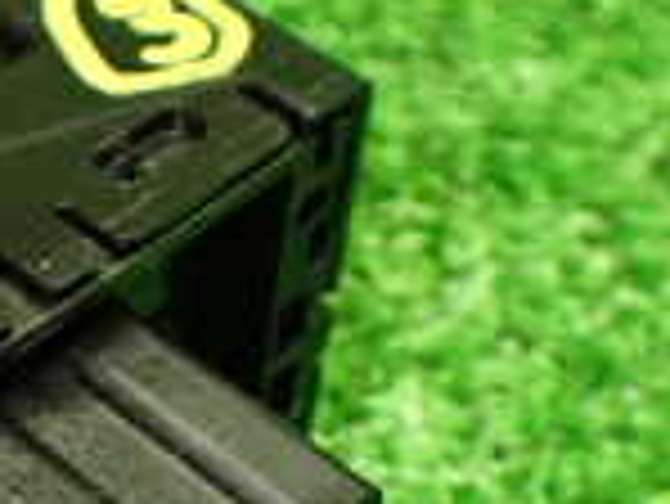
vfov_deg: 12.2
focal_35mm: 121
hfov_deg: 15.6
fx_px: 2344
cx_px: -171
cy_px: 351
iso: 800
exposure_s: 1/125
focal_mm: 5.4
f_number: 2.3
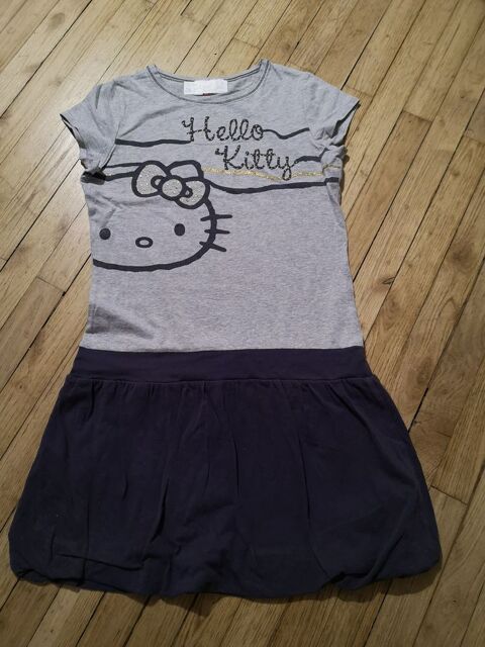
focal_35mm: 27
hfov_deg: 51.4
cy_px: 324
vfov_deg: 65.3
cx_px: 242
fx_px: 504
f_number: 1.8
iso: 500
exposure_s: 1/20
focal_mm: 3.95
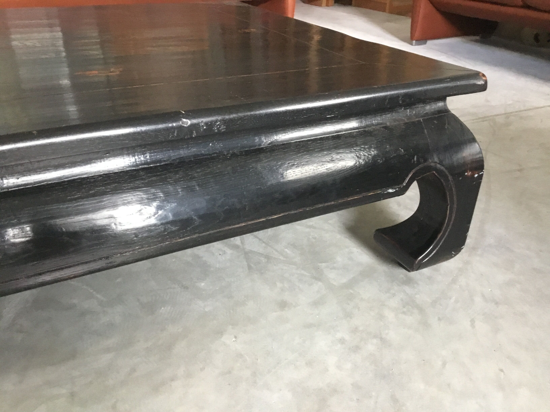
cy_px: 206
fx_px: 493
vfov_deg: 45.4
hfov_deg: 58.4
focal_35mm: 31
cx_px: 275
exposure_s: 1/17
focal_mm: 3.3
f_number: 2.4
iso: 250
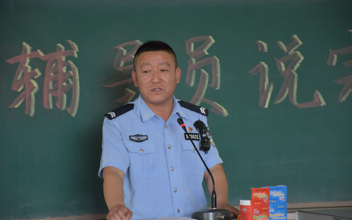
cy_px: 117
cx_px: 176
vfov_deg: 7.6
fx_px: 1650
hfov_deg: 12.2
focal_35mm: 172
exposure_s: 1/60
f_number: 5.6
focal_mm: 112
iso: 1100
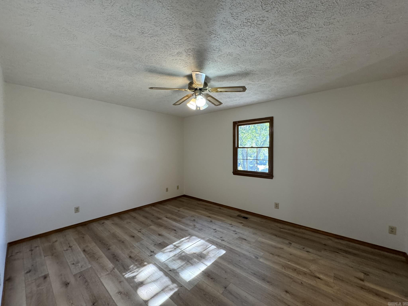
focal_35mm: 14
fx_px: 165
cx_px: 204
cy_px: 153
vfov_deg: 85.7
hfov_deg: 102.1
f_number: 2.2
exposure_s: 1/120
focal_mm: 2.22
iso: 320
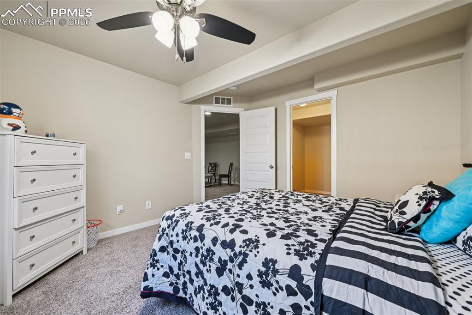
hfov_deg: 104.3
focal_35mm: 14
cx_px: 236
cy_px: 158
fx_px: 183
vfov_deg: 81.2
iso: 400
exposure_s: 1/5
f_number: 11
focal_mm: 14
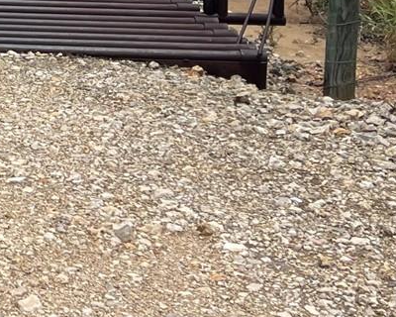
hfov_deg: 13.7
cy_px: -204
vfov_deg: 11.2
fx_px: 1524
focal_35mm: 130
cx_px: -249
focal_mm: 5.7
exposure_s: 1/2695
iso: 50
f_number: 1.5
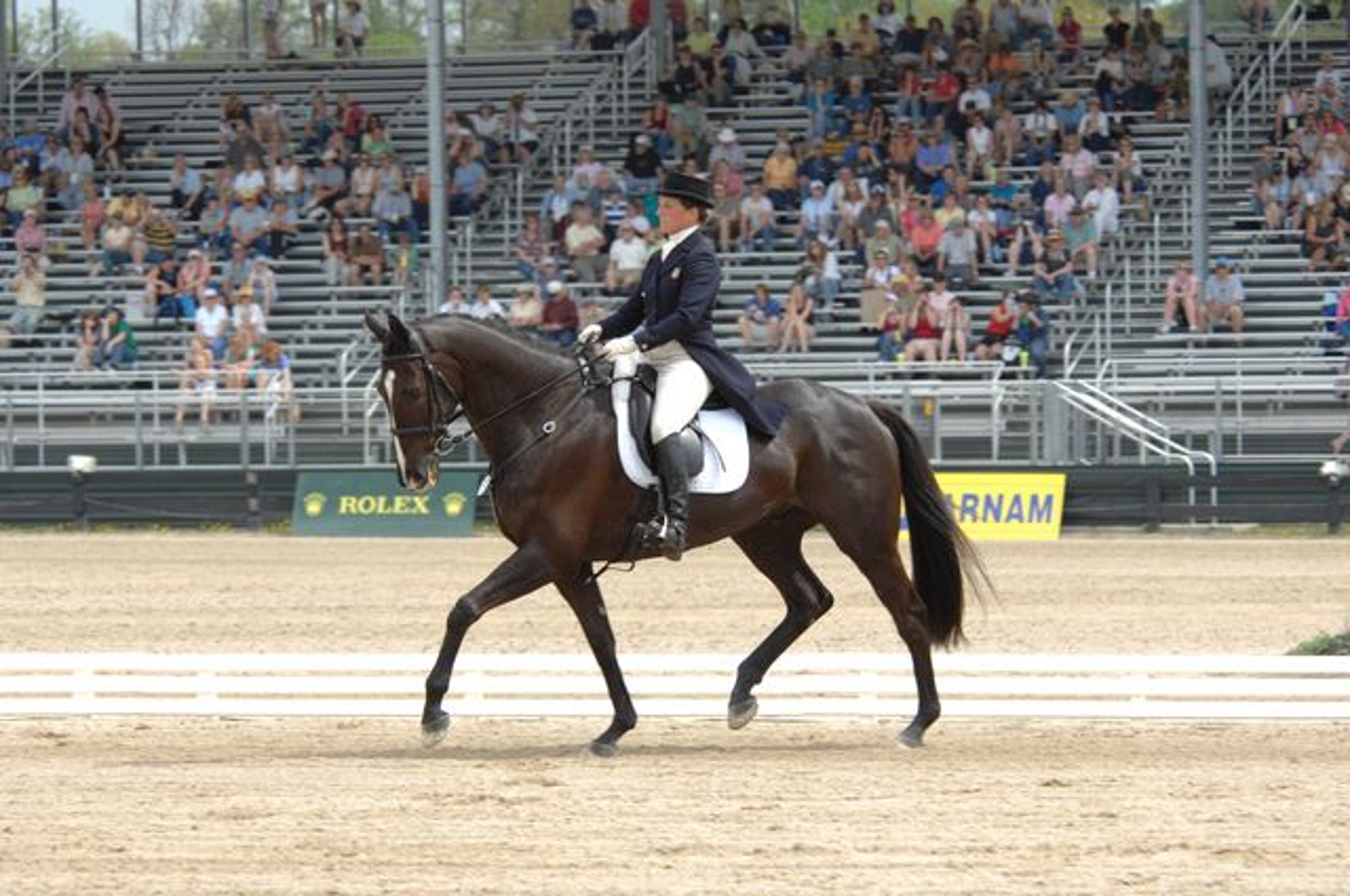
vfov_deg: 7.0
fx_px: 7303
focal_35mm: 195
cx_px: 675
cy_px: 448
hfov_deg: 10.6
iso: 200
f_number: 6.7
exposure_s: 1/500
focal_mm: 130
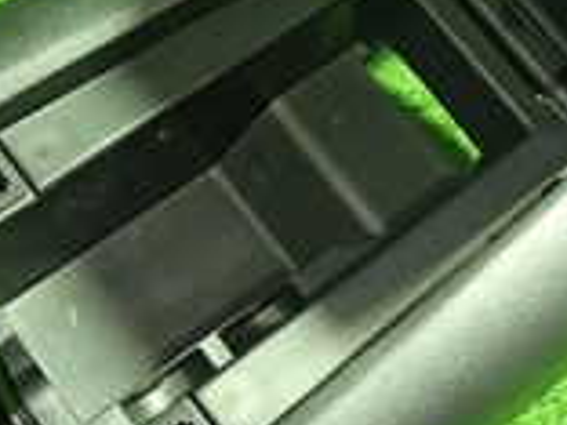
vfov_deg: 15.2
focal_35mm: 96
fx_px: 1572
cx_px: 469
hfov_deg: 20.2
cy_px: 40
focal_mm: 4.5
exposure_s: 1/30
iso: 640
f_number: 2
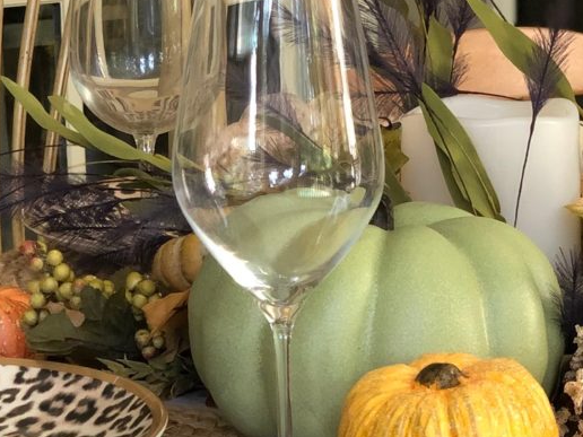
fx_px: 2442
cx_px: 513
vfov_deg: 10.2
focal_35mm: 145
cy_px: 204
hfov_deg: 13.5
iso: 100
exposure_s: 1/40
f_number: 2.4
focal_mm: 6
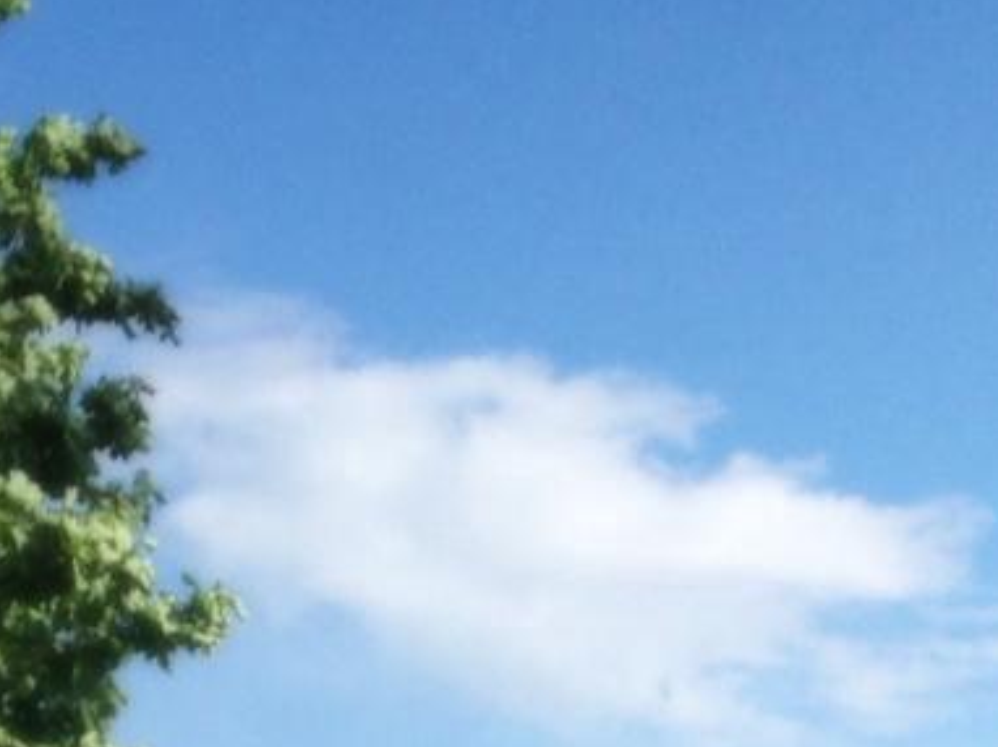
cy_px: 1149
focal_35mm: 177
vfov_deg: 8.2
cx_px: 1411
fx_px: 5100
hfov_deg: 10.8
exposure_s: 1/1550
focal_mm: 4.13
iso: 50
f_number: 2.4
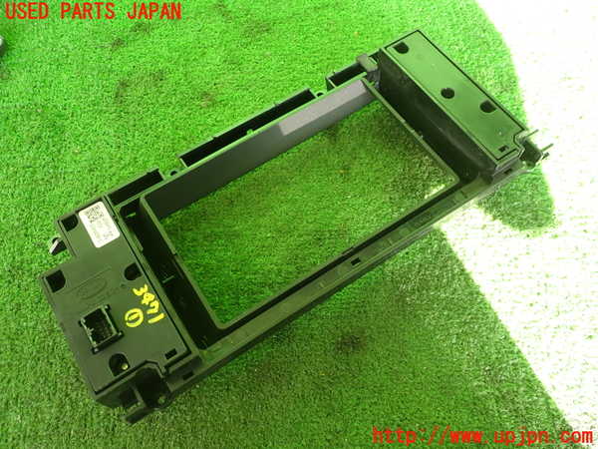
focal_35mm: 30
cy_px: 224
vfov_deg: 46.8
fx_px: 518
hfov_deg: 60.0
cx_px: 299
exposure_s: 1/60
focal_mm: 5.4
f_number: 2.3
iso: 160
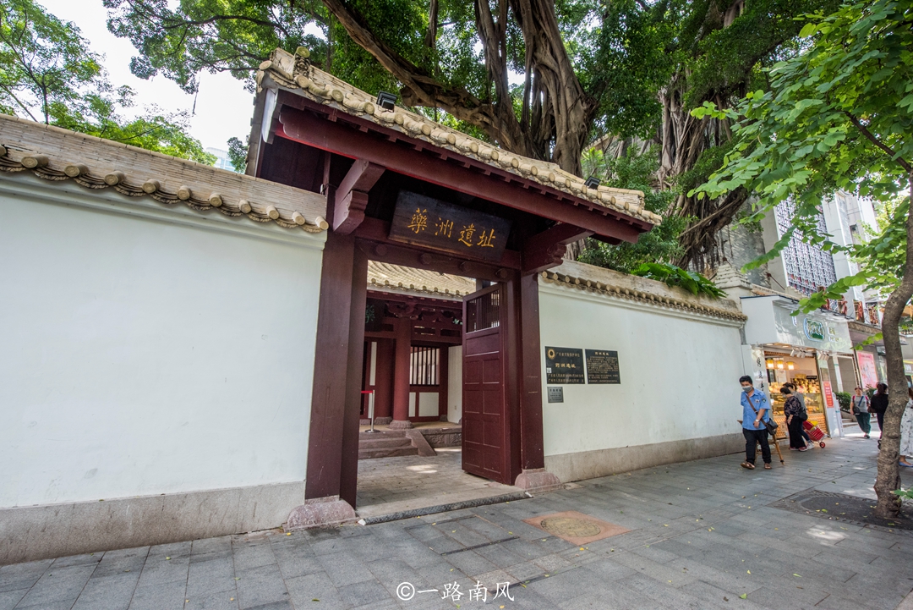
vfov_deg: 77.4
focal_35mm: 15
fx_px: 381
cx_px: 456
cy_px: 305
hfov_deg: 100.4
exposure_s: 1/100
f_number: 10
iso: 800
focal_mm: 15
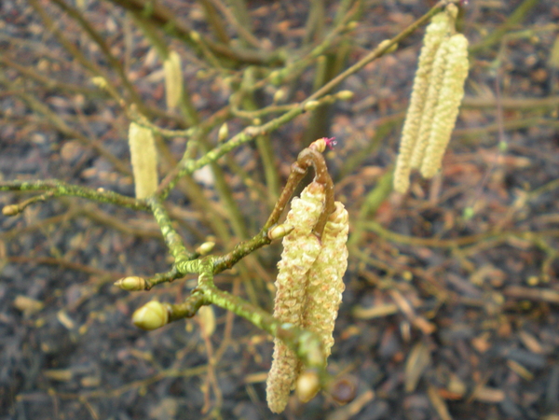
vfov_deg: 37.7
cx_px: 280
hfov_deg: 49.0
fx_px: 614
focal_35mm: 38
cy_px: 210
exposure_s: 1/30.4
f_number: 3.1
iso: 200
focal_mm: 6.3
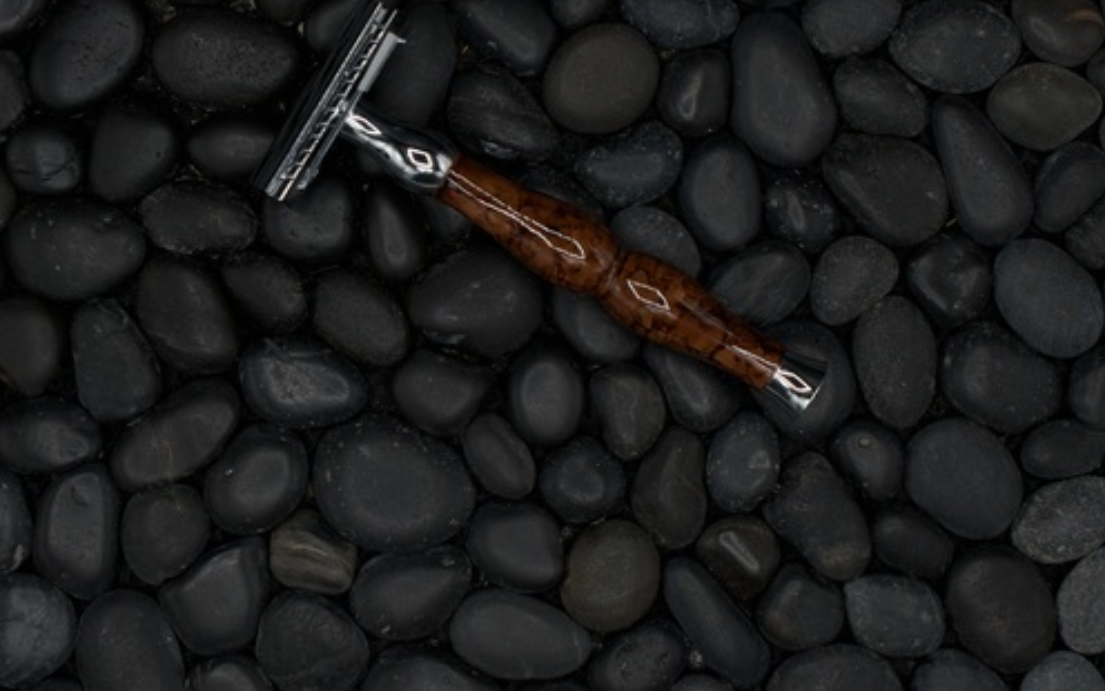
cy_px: 276
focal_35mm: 74
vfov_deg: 17.6
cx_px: 608
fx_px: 2228
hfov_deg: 27.8
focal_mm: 40
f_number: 9
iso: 500
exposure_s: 1/80
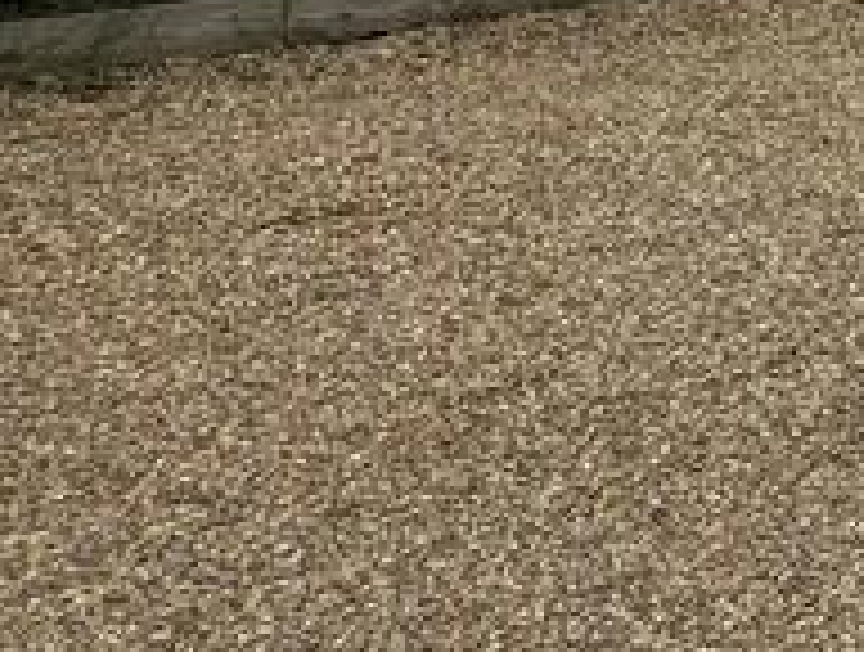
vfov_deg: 21.4
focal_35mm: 64
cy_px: -124
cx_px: 1822
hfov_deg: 17.8
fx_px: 1601
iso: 38
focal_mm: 2.23
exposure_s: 1/794
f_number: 1.95
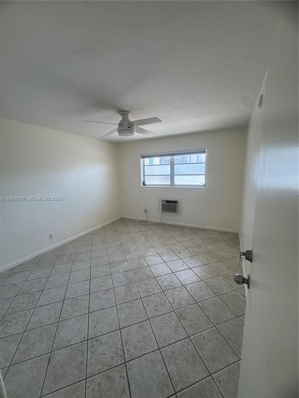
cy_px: 199
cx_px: 150
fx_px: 161
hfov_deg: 85.7
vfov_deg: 102.1
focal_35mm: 14
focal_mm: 2.22
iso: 80
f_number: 2.2
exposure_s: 1/120
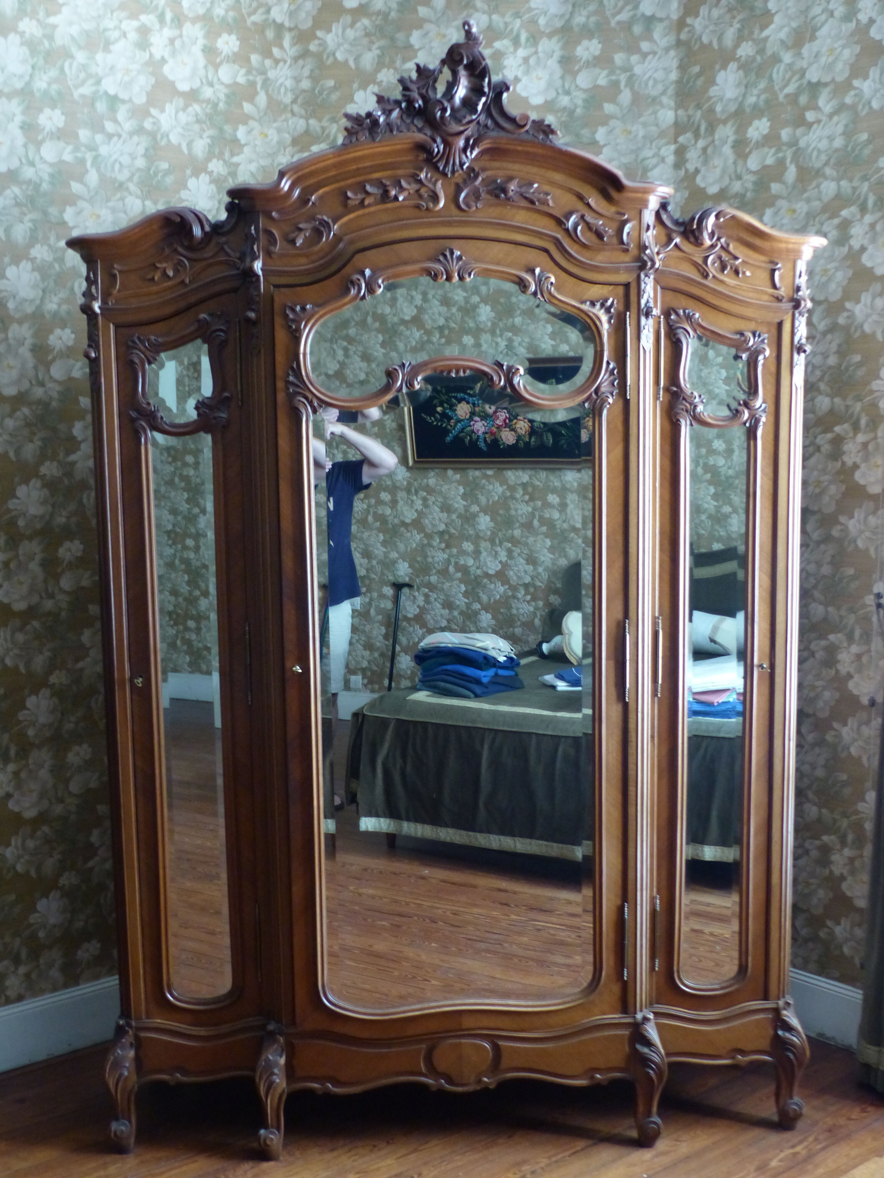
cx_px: 442
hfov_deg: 36.8
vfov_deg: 47.9
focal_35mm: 39
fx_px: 1328
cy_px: 589
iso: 400
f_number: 2.8
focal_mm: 7
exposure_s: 1/5
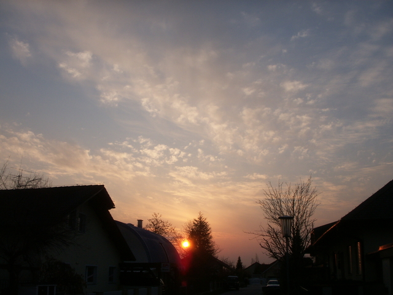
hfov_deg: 50.1
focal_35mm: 37
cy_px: 148
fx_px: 420
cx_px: 196
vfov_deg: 38.7
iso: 50
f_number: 7.1
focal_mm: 7.7
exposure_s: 1/200
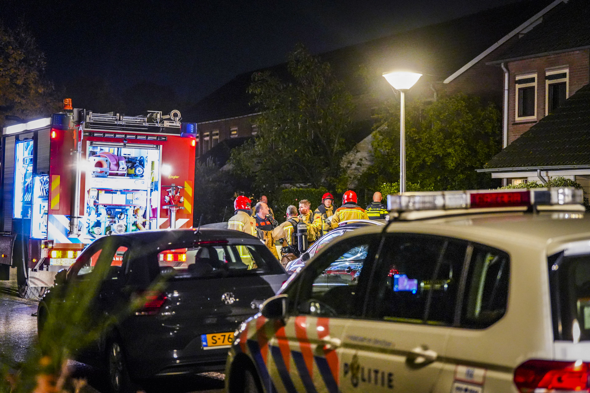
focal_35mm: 85
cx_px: 295
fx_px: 1393
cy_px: 196
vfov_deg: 16.1
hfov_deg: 23.9
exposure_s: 1/50
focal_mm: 85
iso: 8000
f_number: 2.8
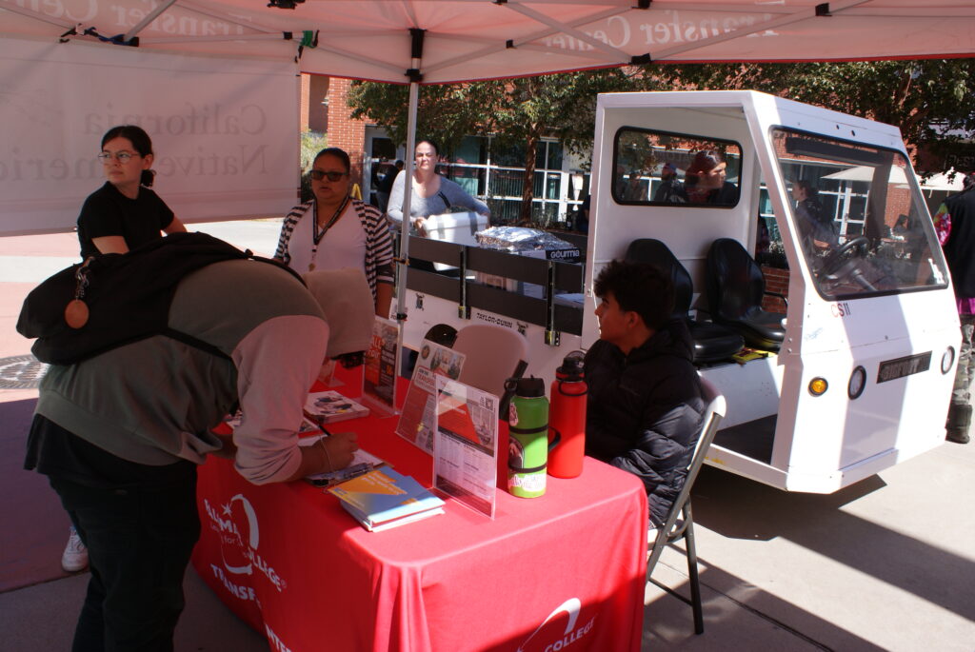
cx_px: 488
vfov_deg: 48.0
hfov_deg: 67.3
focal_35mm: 27
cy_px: 326
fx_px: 732
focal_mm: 18
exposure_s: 1/100
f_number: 10
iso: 100
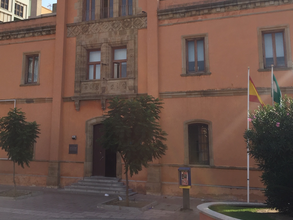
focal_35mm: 42
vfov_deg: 34.0
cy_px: 72
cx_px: 115
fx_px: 355
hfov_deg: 44.5
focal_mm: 4.15
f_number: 2.2
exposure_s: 1/879
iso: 32
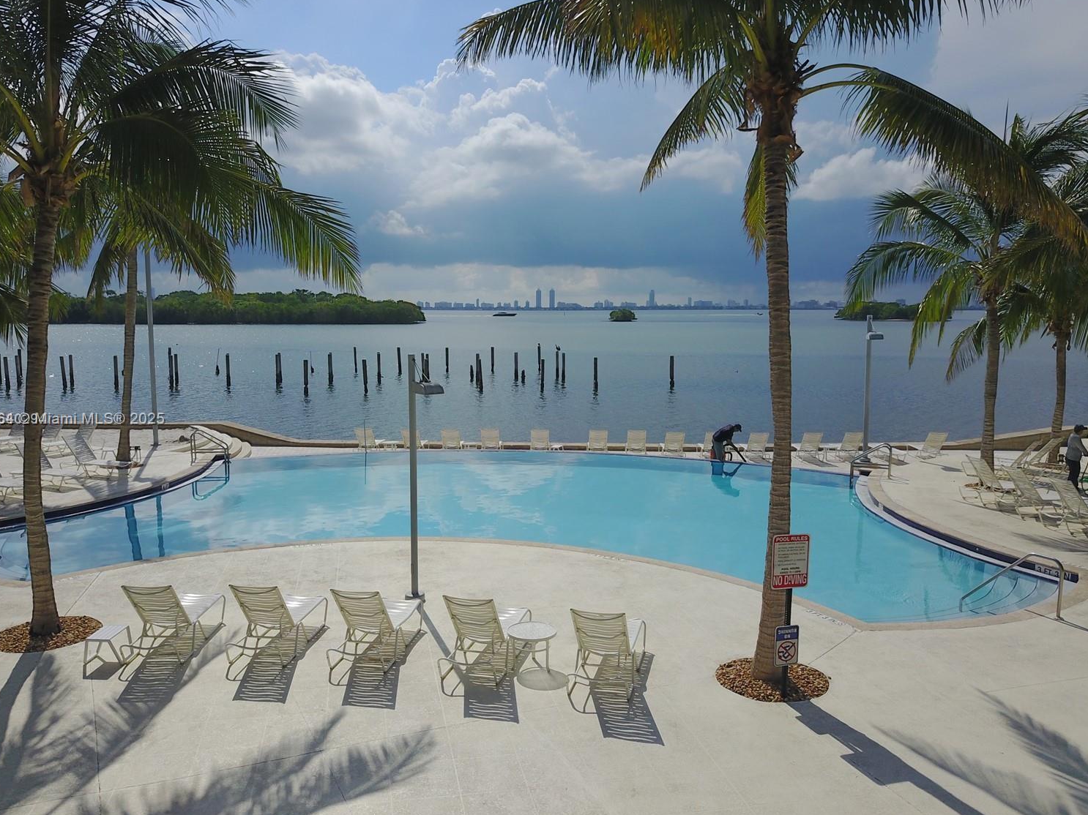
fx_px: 880
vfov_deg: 49.7
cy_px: 420
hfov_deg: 63.4
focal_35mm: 28
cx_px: 516
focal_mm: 4.73
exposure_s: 1/4115
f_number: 2.2
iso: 100
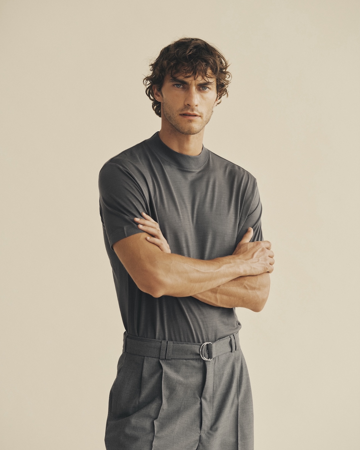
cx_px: 180
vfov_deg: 21.0
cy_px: 232
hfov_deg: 16.9
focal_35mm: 91
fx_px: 1212
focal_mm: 110
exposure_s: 1/250
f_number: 4
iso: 800
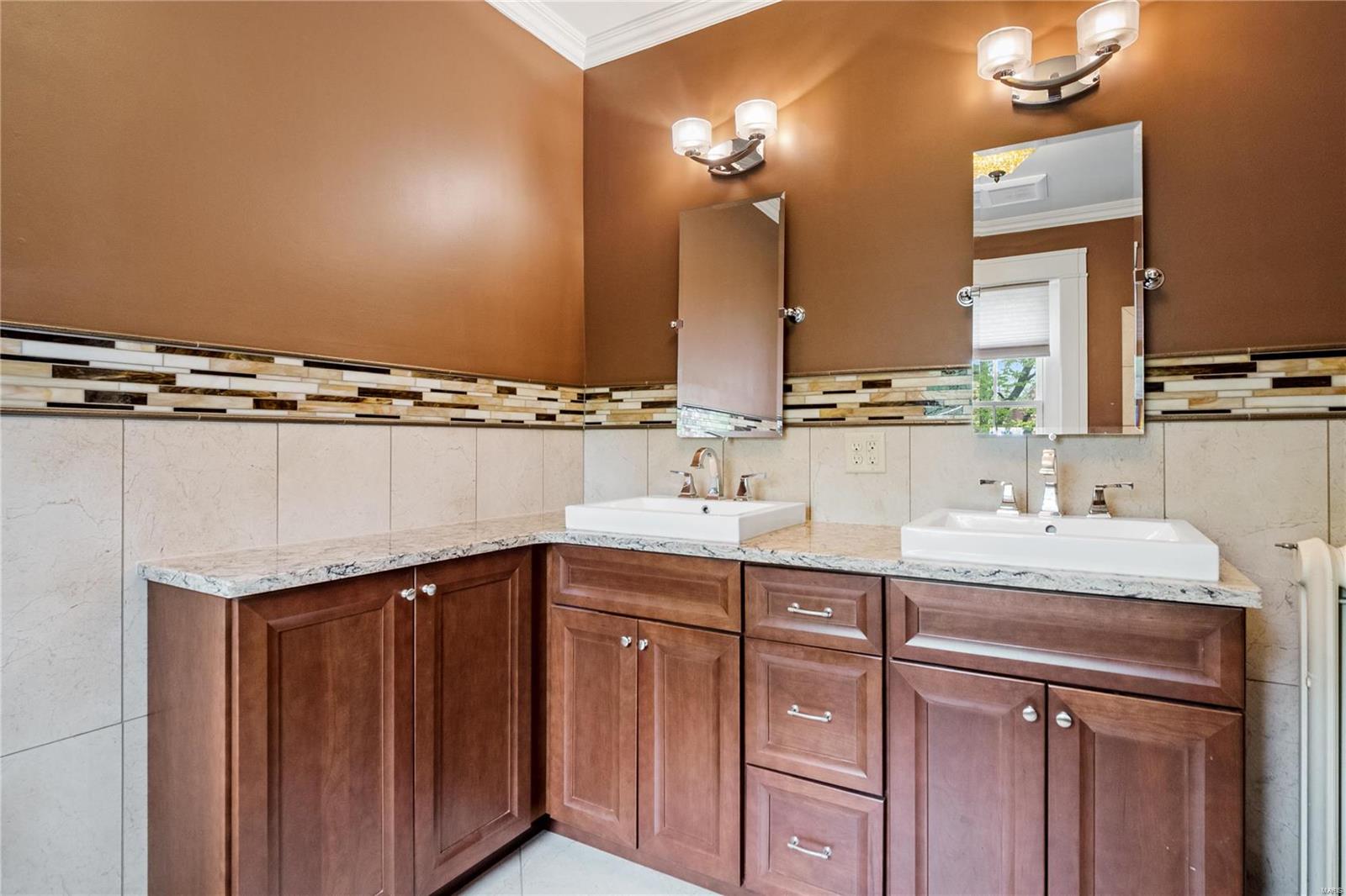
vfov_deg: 67.4
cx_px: 673
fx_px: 673
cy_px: 448
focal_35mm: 18
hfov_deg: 90.0
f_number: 8
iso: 400
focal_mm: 9
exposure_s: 1/13
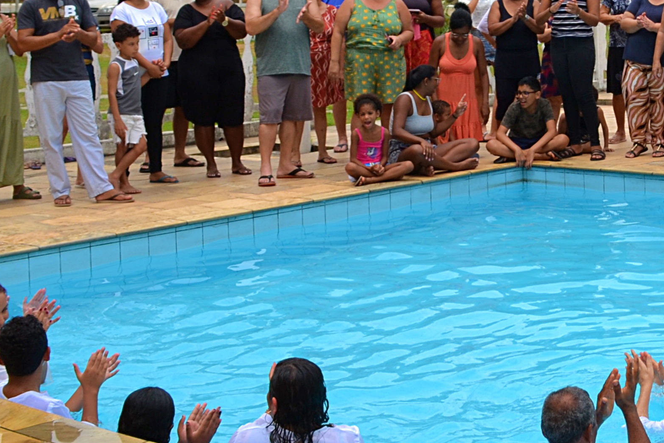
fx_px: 1457
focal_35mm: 79
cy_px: -67
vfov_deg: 16.6
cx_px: 797
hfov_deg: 23.5
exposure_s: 1/200
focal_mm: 18
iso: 100
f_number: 9
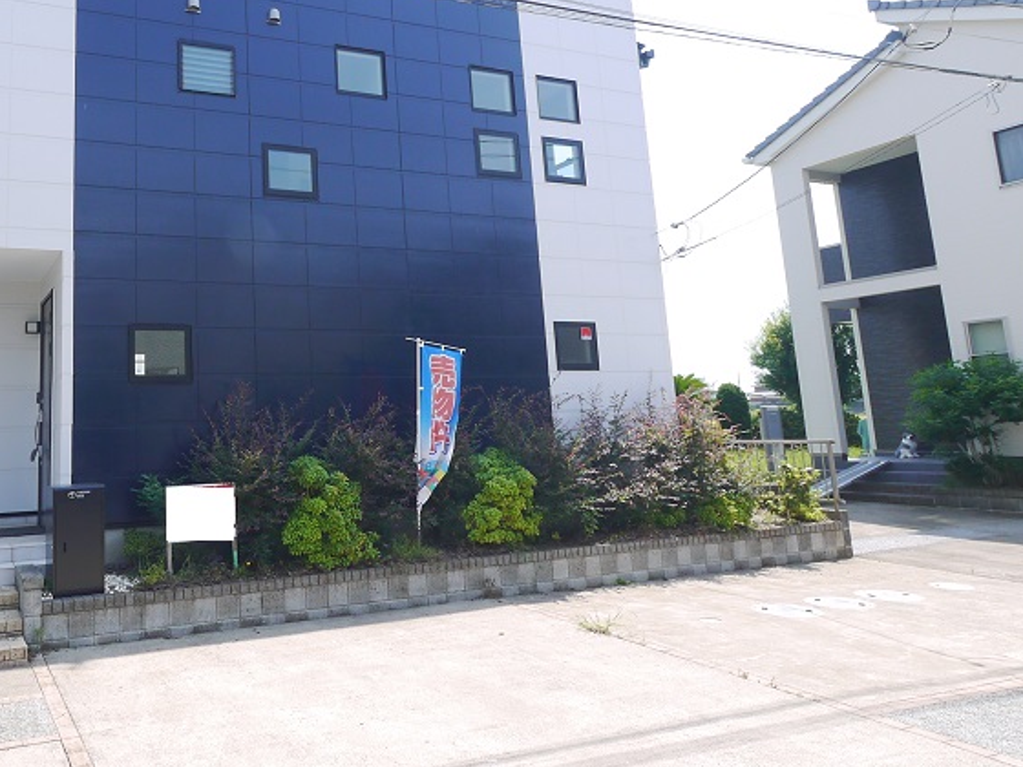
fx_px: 827
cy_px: 285
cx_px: 274
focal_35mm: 28
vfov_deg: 49.2
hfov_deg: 60.5
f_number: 6.3
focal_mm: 7
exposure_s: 1/320
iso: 160
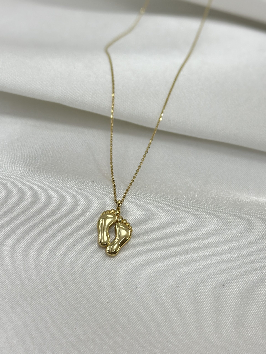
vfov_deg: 39.7
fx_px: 492
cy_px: 177
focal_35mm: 48
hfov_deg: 30.3
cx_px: 133
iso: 80
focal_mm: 6.86
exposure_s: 1/395
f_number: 1.78
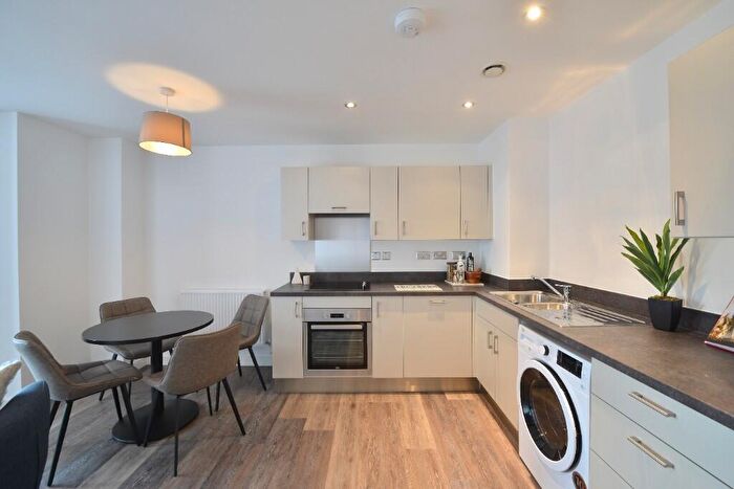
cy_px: 244
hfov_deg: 104.2
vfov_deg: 81.2
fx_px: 285
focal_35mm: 14
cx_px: 367
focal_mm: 14
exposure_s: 1/1.3
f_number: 7.1
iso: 100
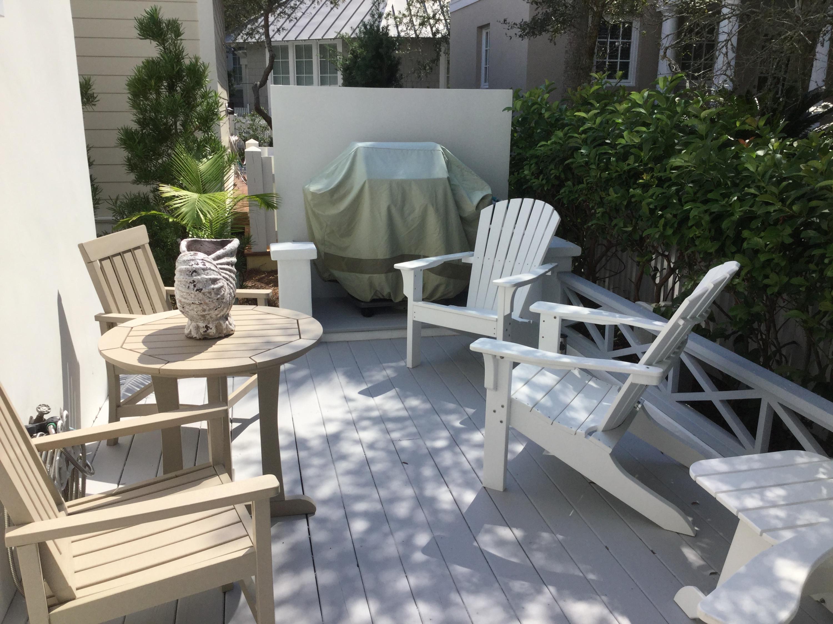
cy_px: 312
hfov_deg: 58.4
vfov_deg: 45.4
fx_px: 746
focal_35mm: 31
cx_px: 416
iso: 25
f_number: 2.4
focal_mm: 3.3
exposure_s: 1/1481
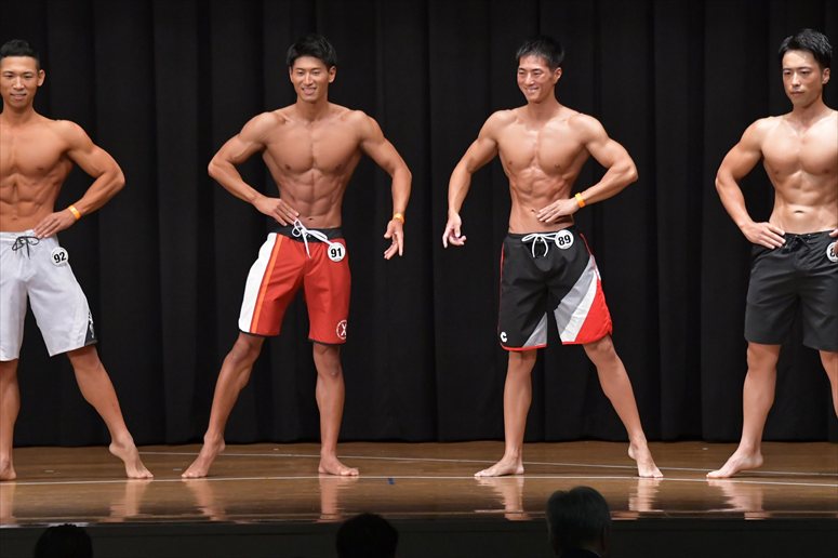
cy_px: 279
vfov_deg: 6.8
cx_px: 419
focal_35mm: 202
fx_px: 4700
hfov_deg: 10.2
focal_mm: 135
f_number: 5.6
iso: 6400
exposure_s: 1/400
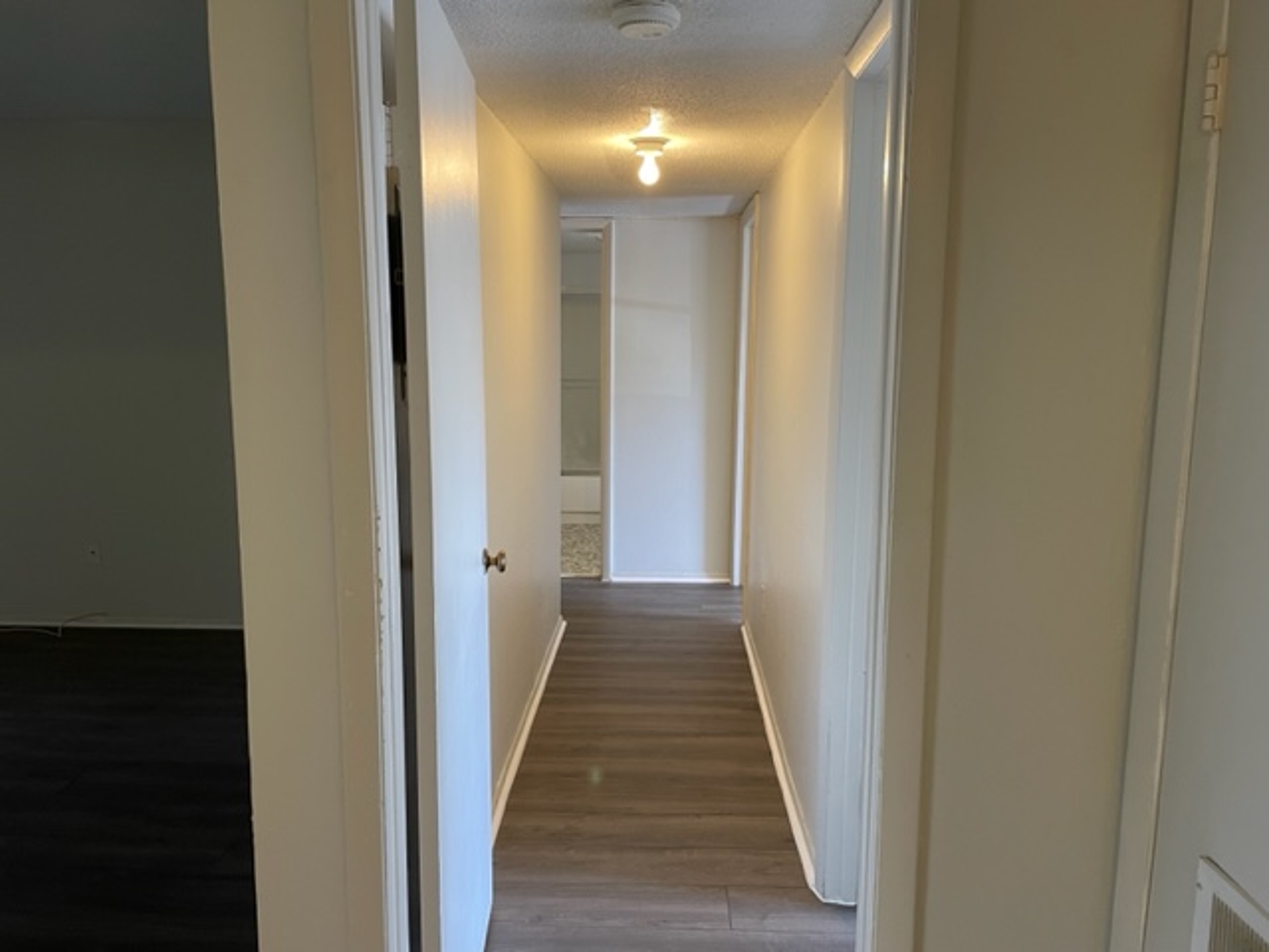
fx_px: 953
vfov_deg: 53.1
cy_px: 476
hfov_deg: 67.3
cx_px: 634
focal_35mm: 26
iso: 80
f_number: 1.6
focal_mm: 4.2
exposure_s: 1/60
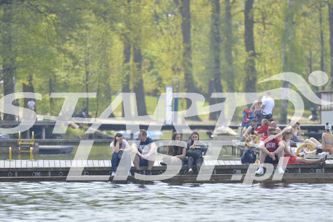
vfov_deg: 1.8
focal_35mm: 761
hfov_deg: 2.7
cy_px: 129
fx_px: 7041
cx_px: 163
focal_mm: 600
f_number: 8
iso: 800
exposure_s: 1/2000
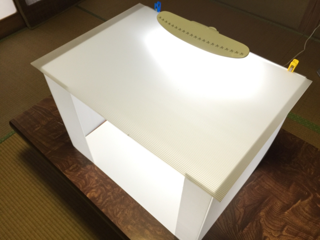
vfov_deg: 48.2
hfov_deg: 61.7
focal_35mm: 29
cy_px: 120
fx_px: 268
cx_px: 160
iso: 32
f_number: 2.2
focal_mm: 4.15
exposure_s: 1/30
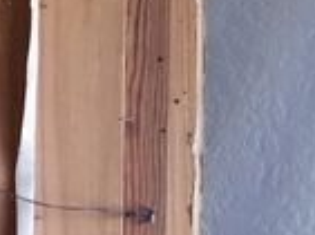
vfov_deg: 7.5
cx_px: -521
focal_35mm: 192
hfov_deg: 9.0
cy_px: 417
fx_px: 1743
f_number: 2.2
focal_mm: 4.12
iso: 50
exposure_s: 1/30
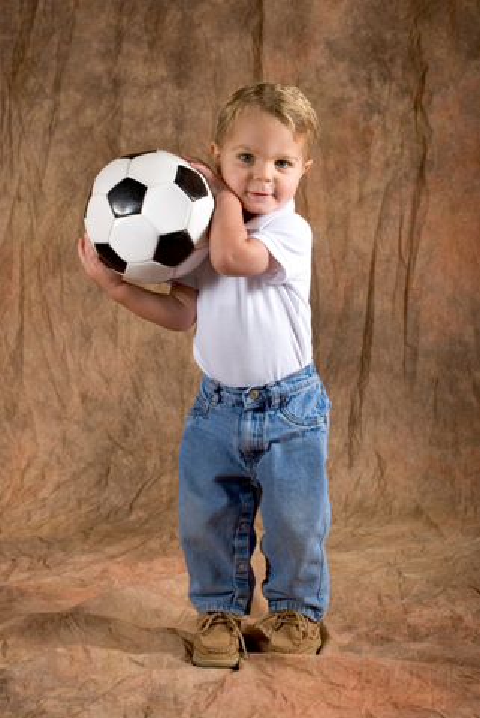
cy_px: 359
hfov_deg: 17.5
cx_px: 240
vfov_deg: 26.0
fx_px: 1557
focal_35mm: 78
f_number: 9.5
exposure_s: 1/180
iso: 100
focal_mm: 52
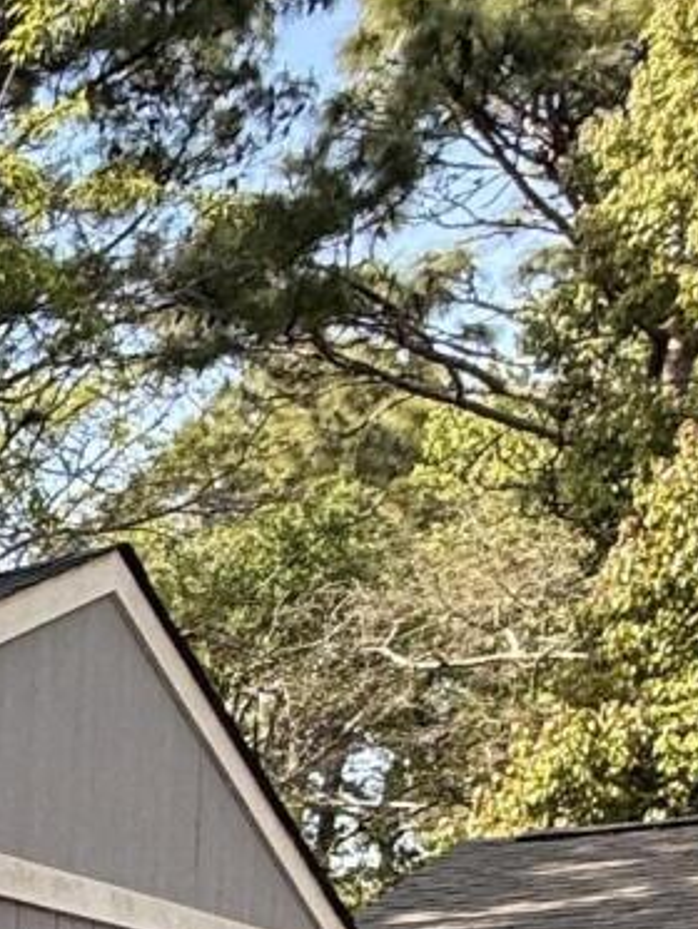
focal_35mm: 75
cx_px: -828
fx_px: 2015
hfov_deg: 14.8
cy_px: 1464
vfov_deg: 21.1
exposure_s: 1/494
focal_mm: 2.22
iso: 50
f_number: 2.2
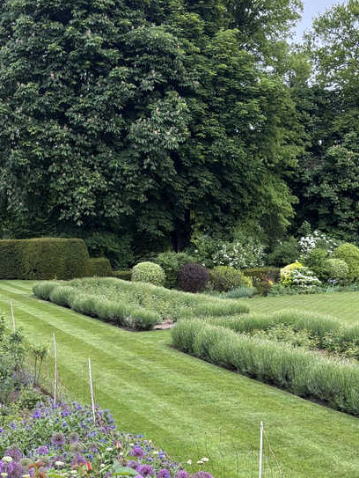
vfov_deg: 38.5
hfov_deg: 29.6
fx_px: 677
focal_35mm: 49
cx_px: 226
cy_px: 315
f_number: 1.6
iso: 50
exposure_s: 1/355
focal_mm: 5.96
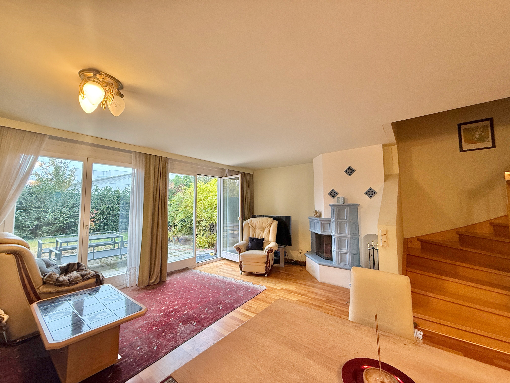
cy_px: 192
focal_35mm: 14
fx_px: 206
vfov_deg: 85.7
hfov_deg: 102.1
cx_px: 255
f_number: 2.2
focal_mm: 2.22
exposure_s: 1/50
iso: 200
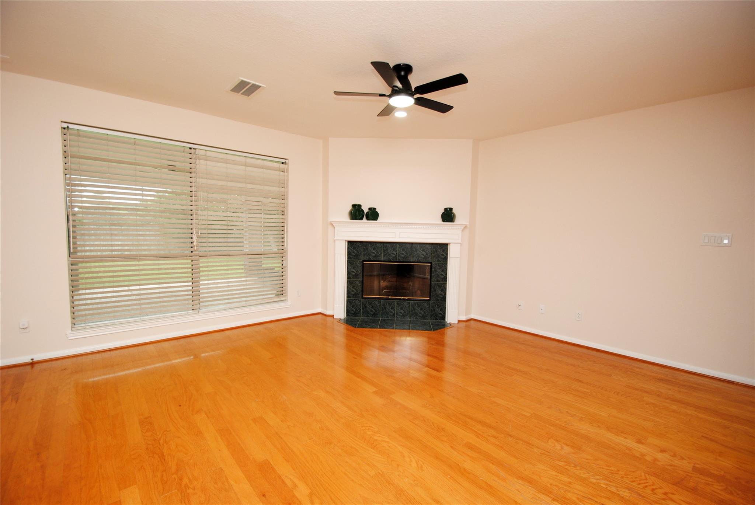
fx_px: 315
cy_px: 252
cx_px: 378
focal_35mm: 15
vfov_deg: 77.5
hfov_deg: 100.3
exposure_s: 1/60
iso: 200
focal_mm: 10
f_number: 4
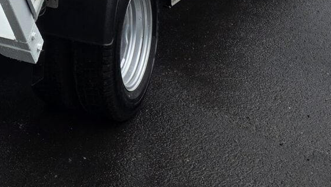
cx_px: -45
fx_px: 1001
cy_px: -282
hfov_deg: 18.0
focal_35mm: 114
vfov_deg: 9.3
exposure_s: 1/359
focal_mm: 6.25
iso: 25
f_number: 1.7
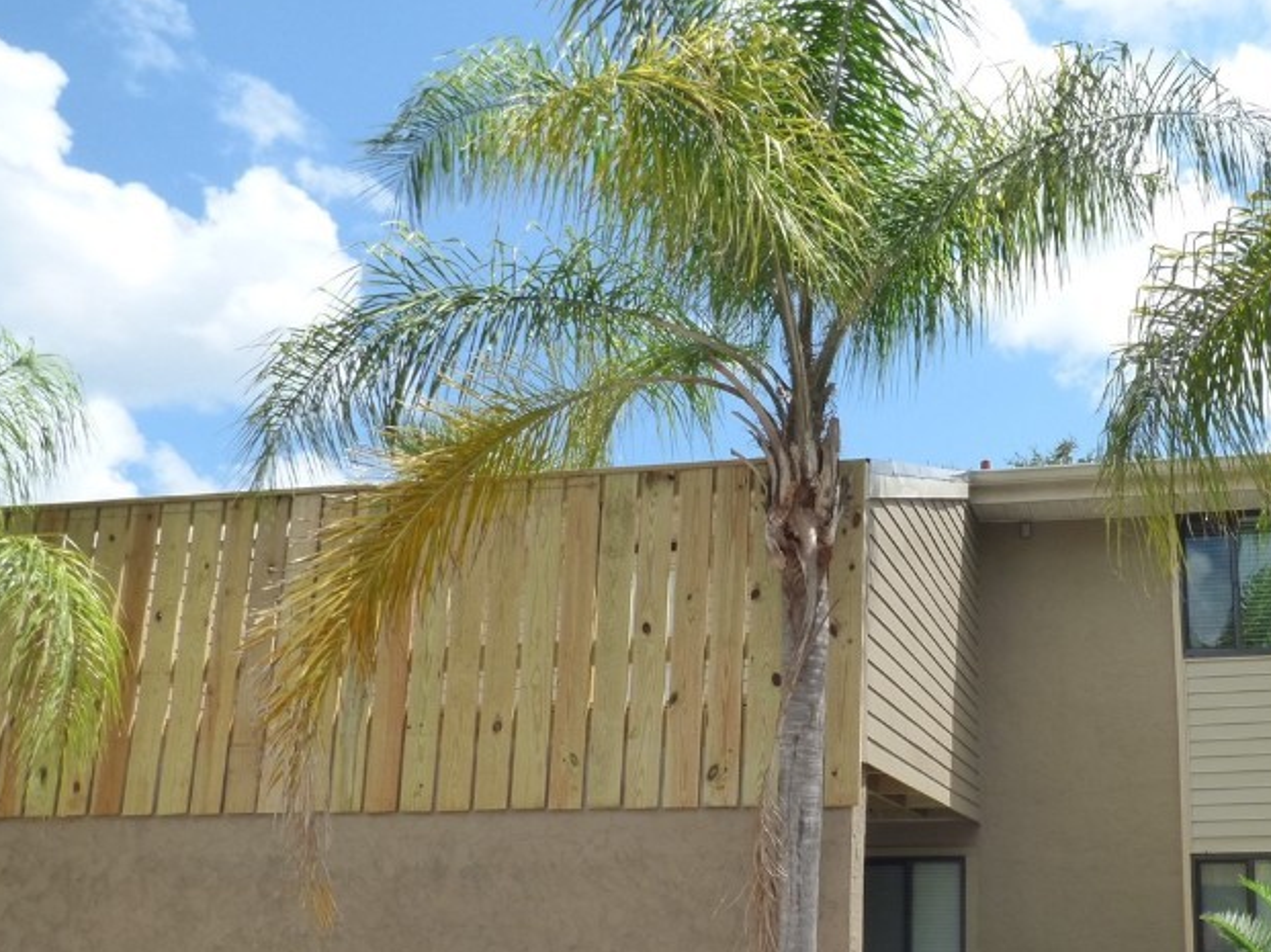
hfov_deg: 52.7
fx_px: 1211
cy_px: 633
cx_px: 970
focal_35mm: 33
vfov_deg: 42.3
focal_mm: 3.58
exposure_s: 1/640
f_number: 5
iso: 200
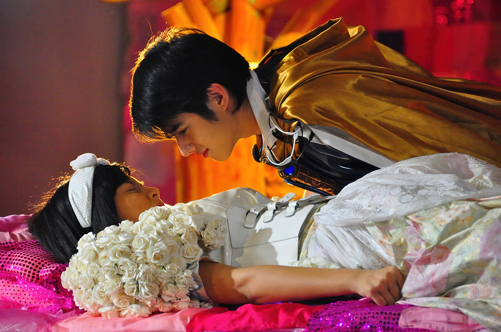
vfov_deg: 4.6
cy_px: 166
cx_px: 250
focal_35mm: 300
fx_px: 4170
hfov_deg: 6.9
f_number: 5.6
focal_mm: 200
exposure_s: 1/320
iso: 3200
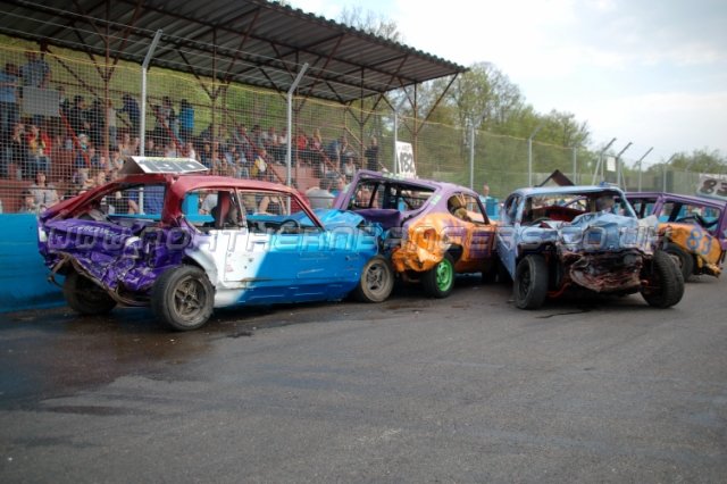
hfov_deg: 57.2
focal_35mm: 33
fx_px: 666
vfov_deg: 39.9
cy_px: 242
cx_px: 364
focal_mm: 22
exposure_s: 1/500
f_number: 4
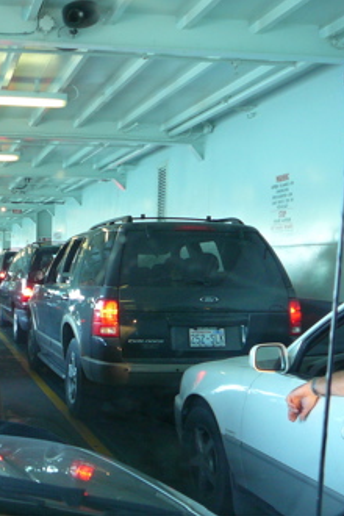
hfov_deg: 26.6
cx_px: 35
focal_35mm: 49
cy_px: 257
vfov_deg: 40.3
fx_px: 702
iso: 160
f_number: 2.8
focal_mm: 5.2
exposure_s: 1/25
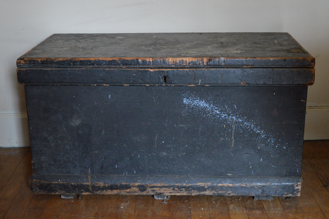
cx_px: 164
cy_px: 110
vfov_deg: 25.0
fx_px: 493
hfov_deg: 36.9
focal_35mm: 54
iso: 1600
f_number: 6.3
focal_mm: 36
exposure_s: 1/100
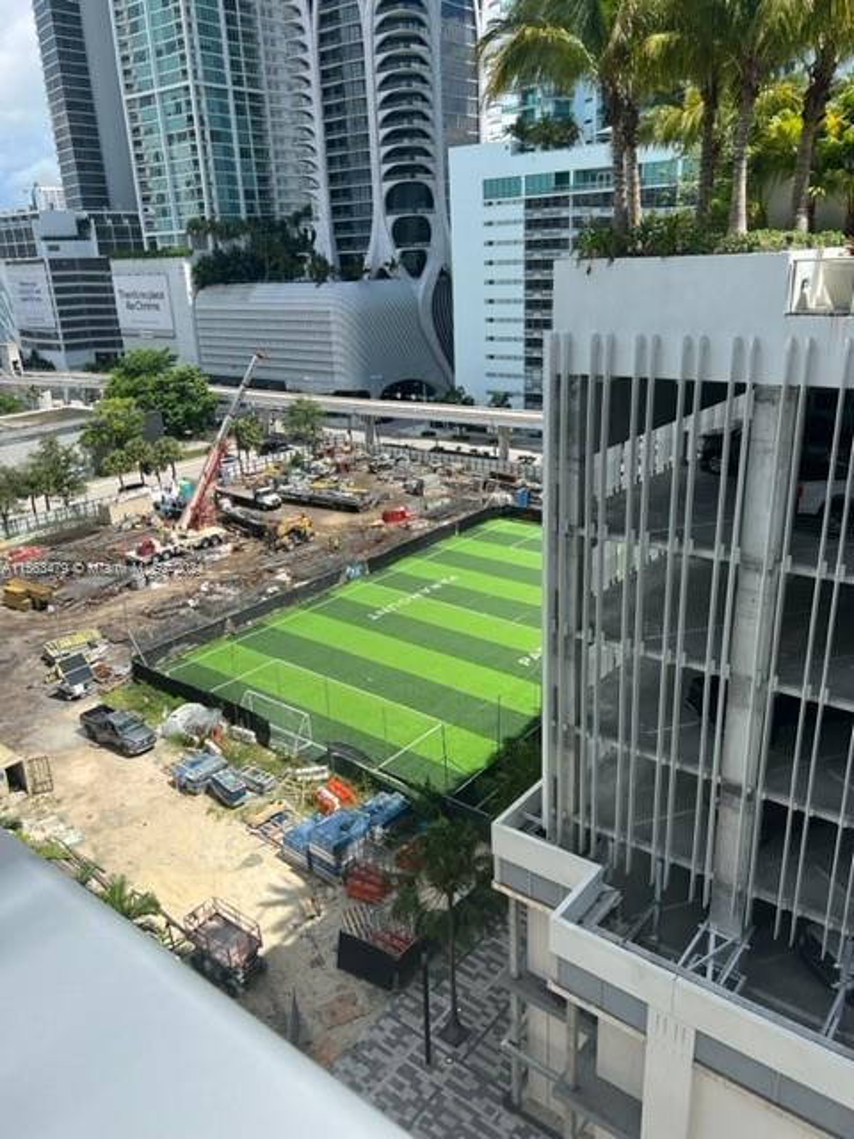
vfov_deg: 67.3
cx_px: 427
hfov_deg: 53.1
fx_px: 855
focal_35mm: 26
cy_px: 570
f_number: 1.5
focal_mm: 5.7
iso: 50
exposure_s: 1/3460
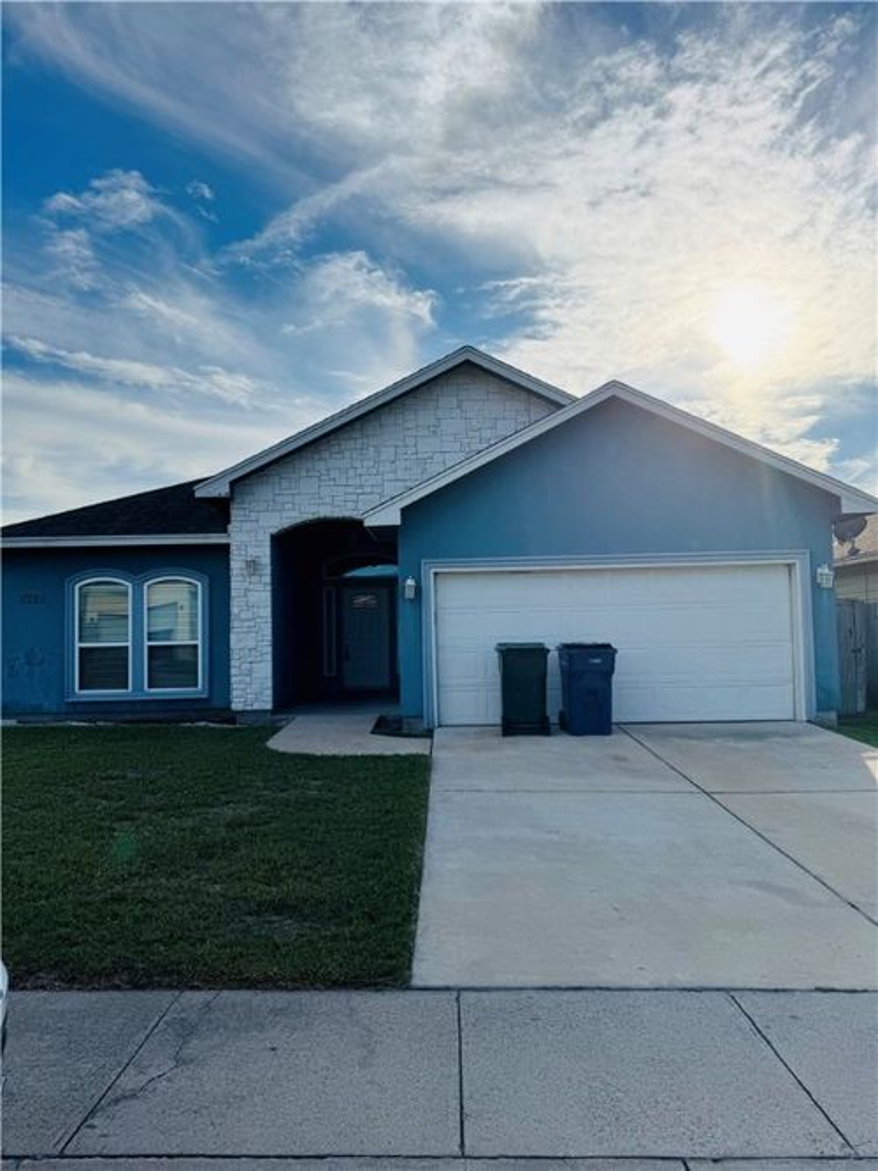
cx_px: 439
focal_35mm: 24
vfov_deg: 71.6
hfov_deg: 56.8
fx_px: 812
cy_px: 586
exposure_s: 1/7937
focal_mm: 6.76
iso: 80
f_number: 1.78
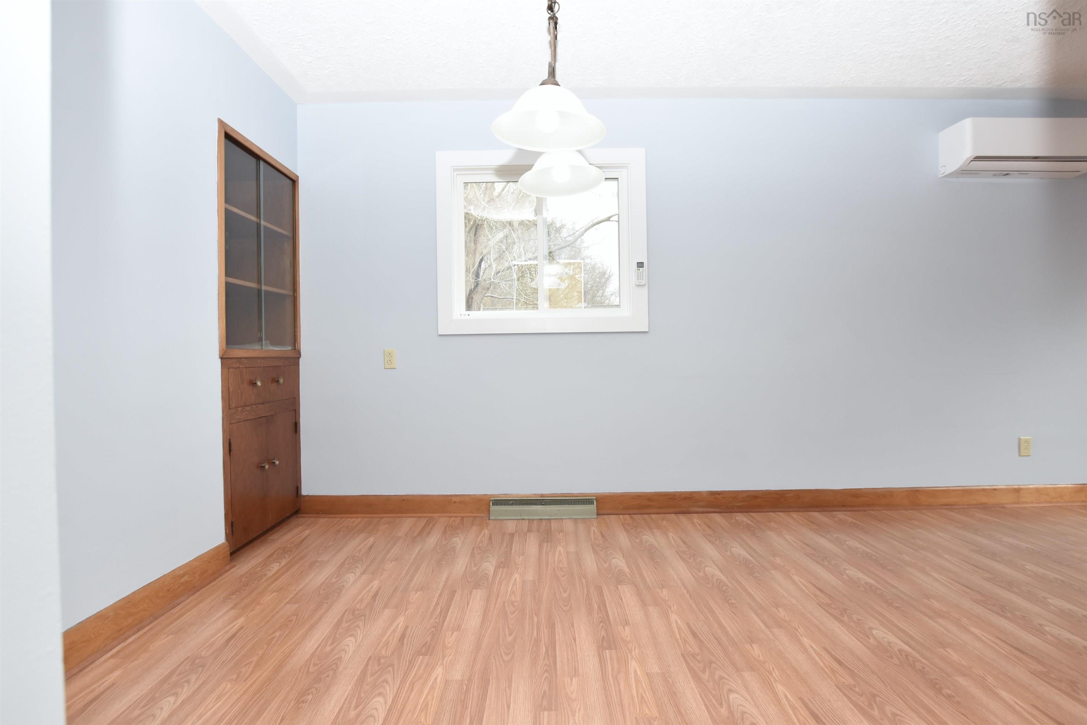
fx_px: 453
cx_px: 544
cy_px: 362
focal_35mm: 15
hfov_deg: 100.4
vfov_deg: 77.3
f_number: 4.8
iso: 400
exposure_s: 1/90
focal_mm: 10
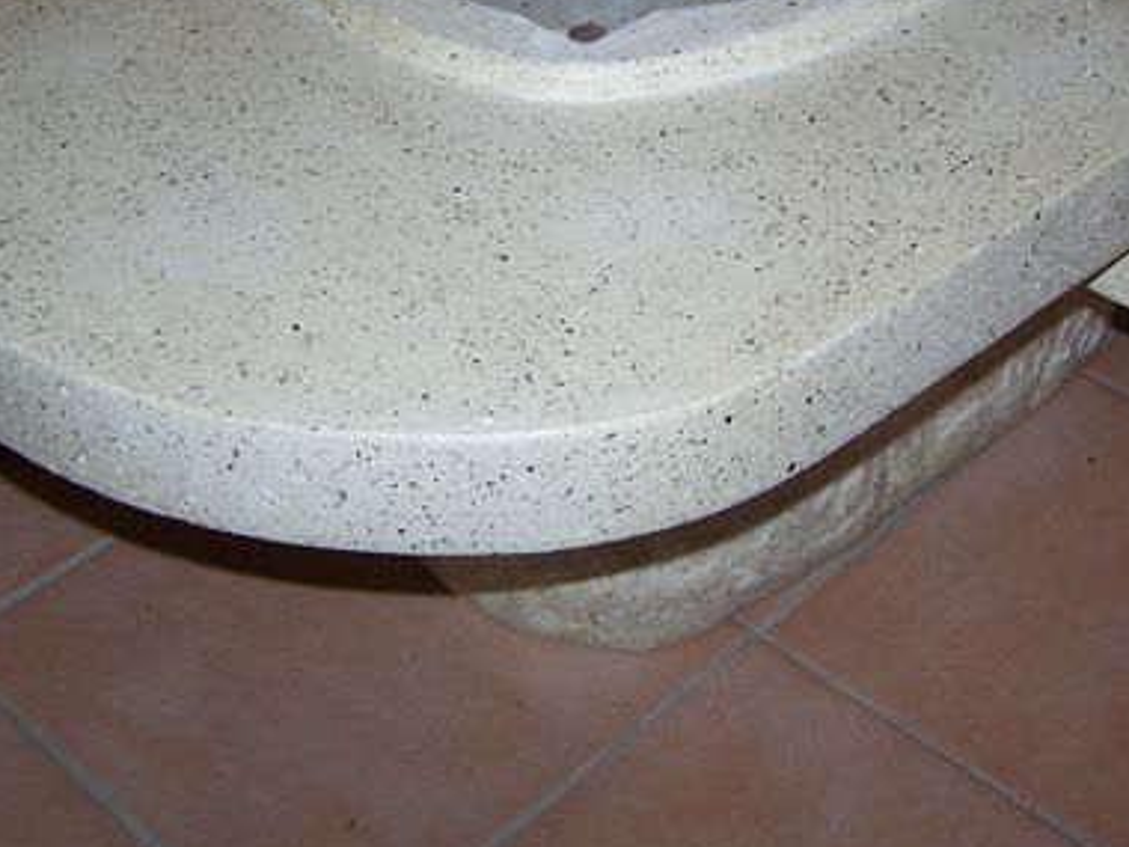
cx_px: 671
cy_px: 247
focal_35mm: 60
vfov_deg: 24.2
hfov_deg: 32.1
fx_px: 1957
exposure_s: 1/60
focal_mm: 6.3
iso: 80
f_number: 2.8
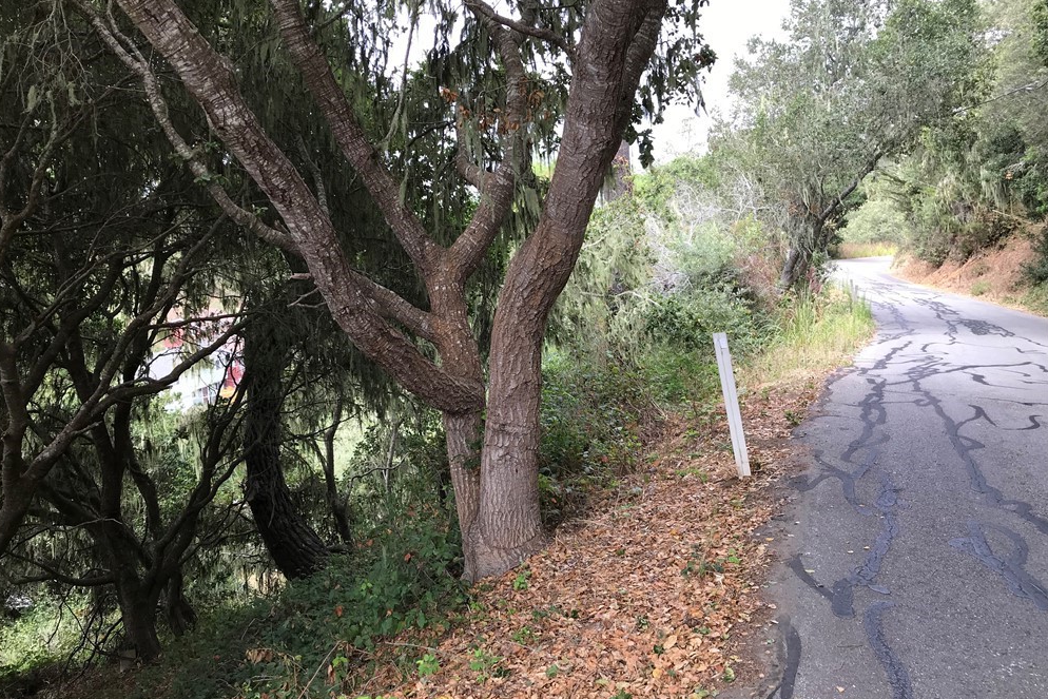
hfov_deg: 61.9
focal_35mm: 30
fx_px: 873
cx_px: 510
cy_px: 335
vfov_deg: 43.6
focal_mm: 3.99
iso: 20
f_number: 1.8
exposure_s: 1/206
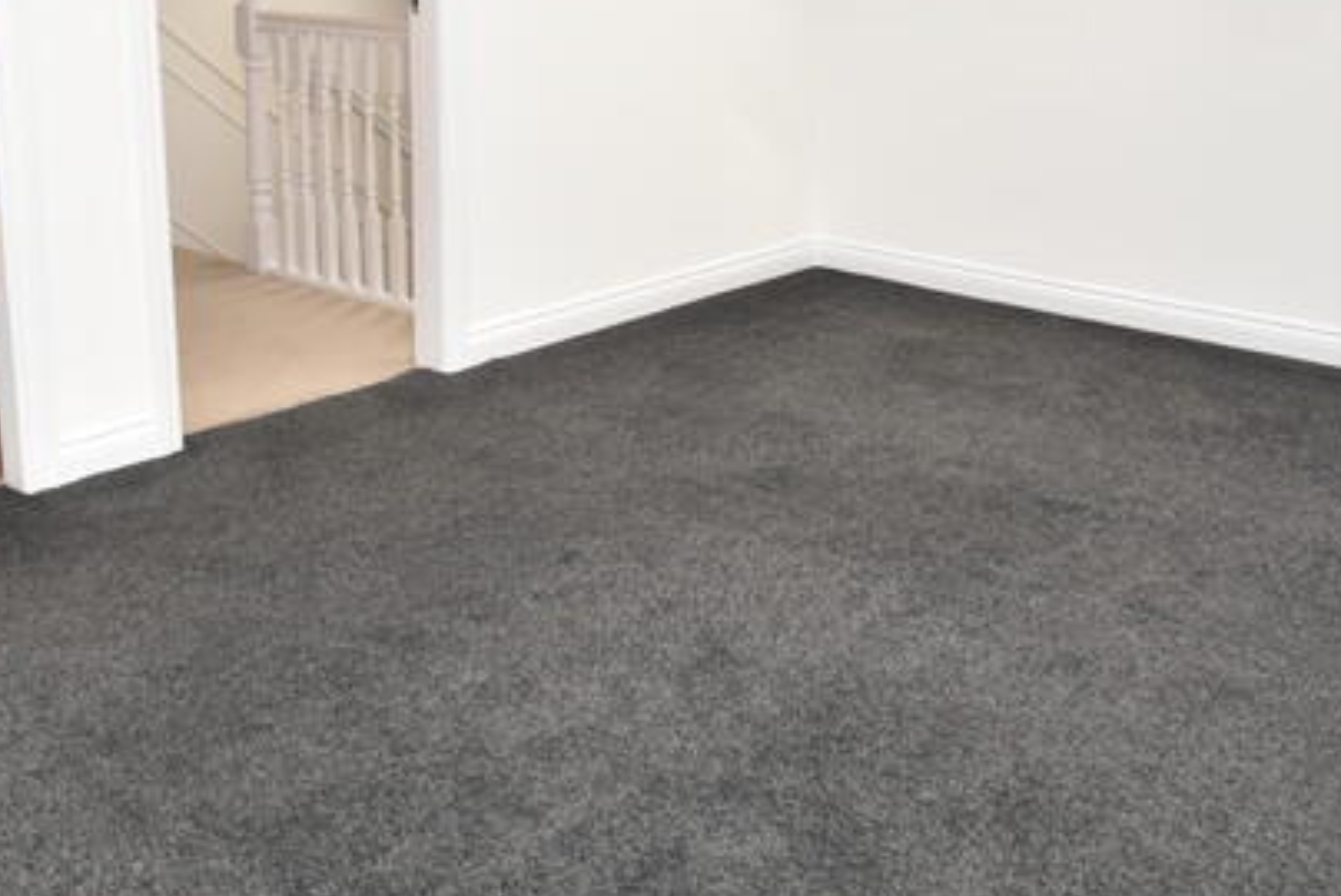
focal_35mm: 38
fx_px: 1416
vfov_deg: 34.5
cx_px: 538
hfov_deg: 50.3
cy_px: 241
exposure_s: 1/200
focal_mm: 10
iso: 450
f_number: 5
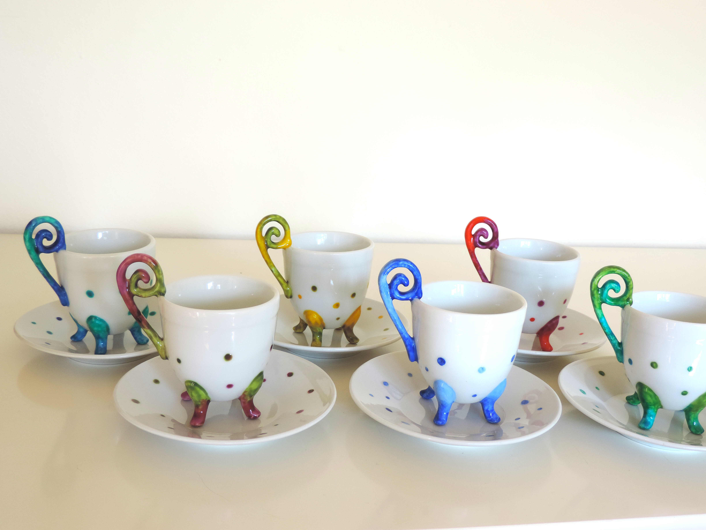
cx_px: 353
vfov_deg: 40.7
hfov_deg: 52.6
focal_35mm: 35
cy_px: 265
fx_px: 714
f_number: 3.3
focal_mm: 6.2
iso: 80
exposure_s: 1/60
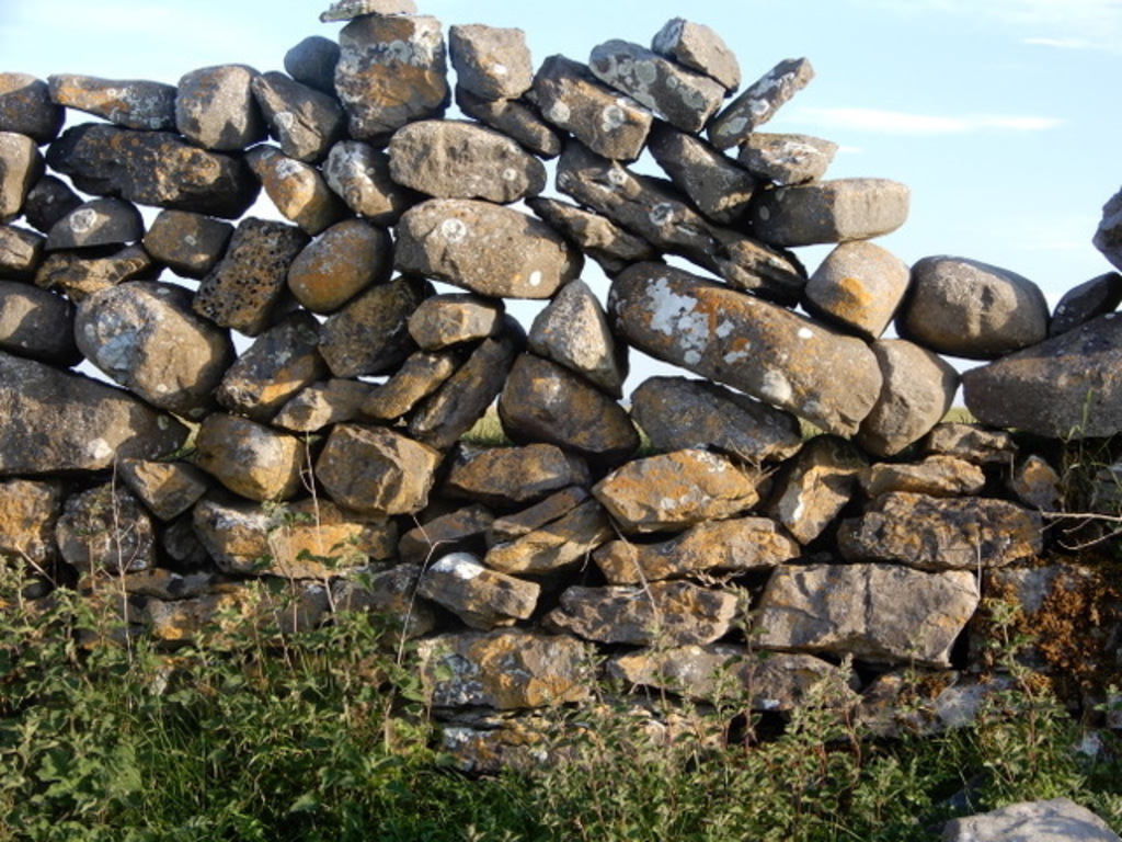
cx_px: 561
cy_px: 421
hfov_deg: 25.3
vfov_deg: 19.1
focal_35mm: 77
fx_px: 2496
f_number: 4.5
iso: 80
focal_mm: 13.7
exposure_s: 1/125
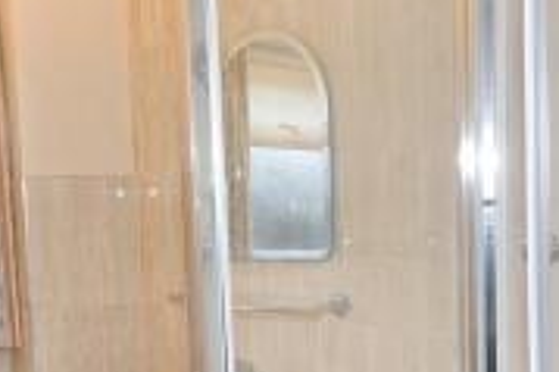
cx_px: 247
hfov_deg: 48.4
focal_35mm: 40
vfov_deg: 32.9
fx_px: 621
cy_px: 267
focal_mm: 10
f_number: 4
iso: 3200
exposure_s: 1/60
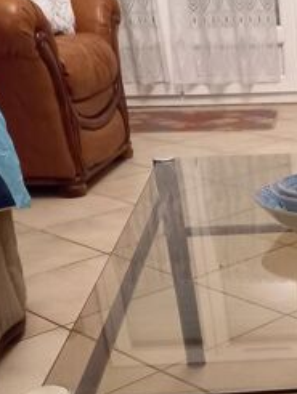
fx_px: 742
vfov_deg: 26.9
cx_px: 364
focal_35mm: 65
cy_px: 452
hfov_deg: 21.0
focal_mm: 4.6
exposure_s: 1/20
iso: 500
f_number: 2
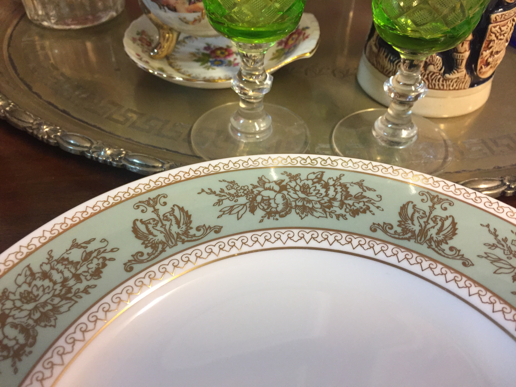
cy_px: 194
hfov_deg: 61.7
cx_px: 258
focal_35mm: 29
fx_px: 432
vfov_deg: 48.2
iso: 250
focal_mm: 4.15
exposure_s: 1/20
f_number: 2.2
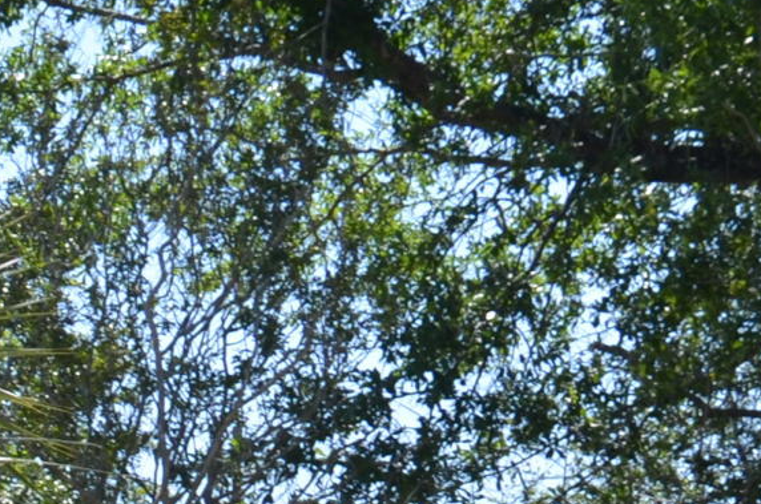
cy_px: 1057
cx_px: -531
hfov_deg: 10.0
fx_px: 4148
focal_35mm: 197
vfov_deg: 6.7
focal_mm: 25
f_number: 7.1
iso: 125
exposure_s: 1/200
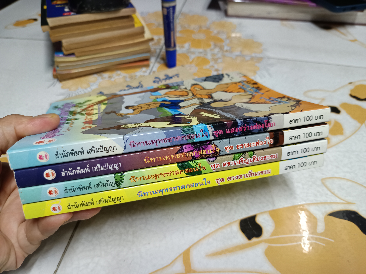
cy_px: 137
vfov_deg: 56.8
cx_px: 183
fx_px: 254
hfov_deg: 71.6
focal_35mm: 24
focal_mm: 5.31
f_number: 1.7
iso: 1196
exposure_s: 1/33.3
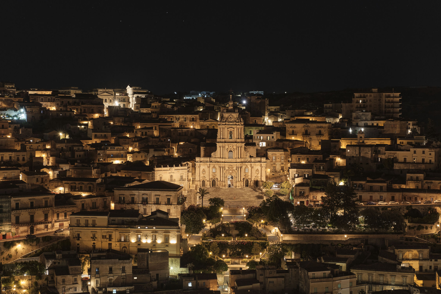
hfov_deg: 37.5
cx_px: 220
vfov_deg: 25.5
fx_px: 649
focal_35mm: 53
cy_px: 147
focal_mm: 35
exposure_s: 13
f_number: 8
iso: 160
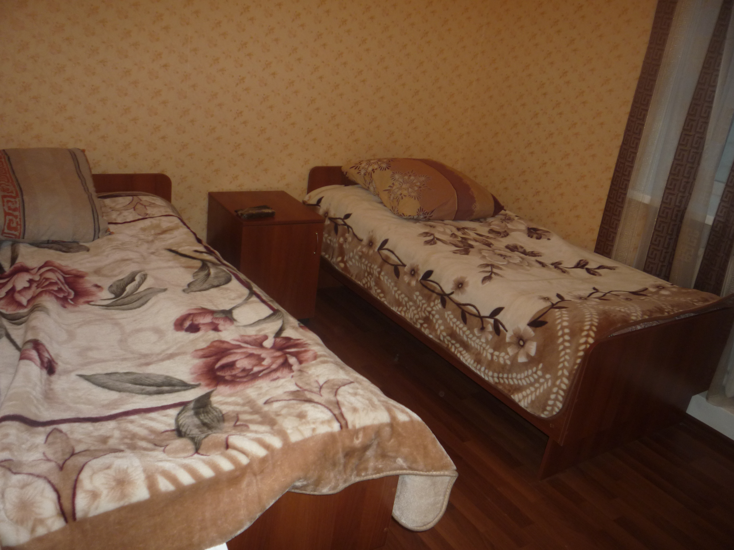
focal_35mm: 30
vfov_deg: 46.8
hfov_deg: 60.0
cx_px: 367
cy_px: 275
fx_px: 636
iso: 160
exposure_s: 1/30
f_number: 3.3
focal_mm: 5.2
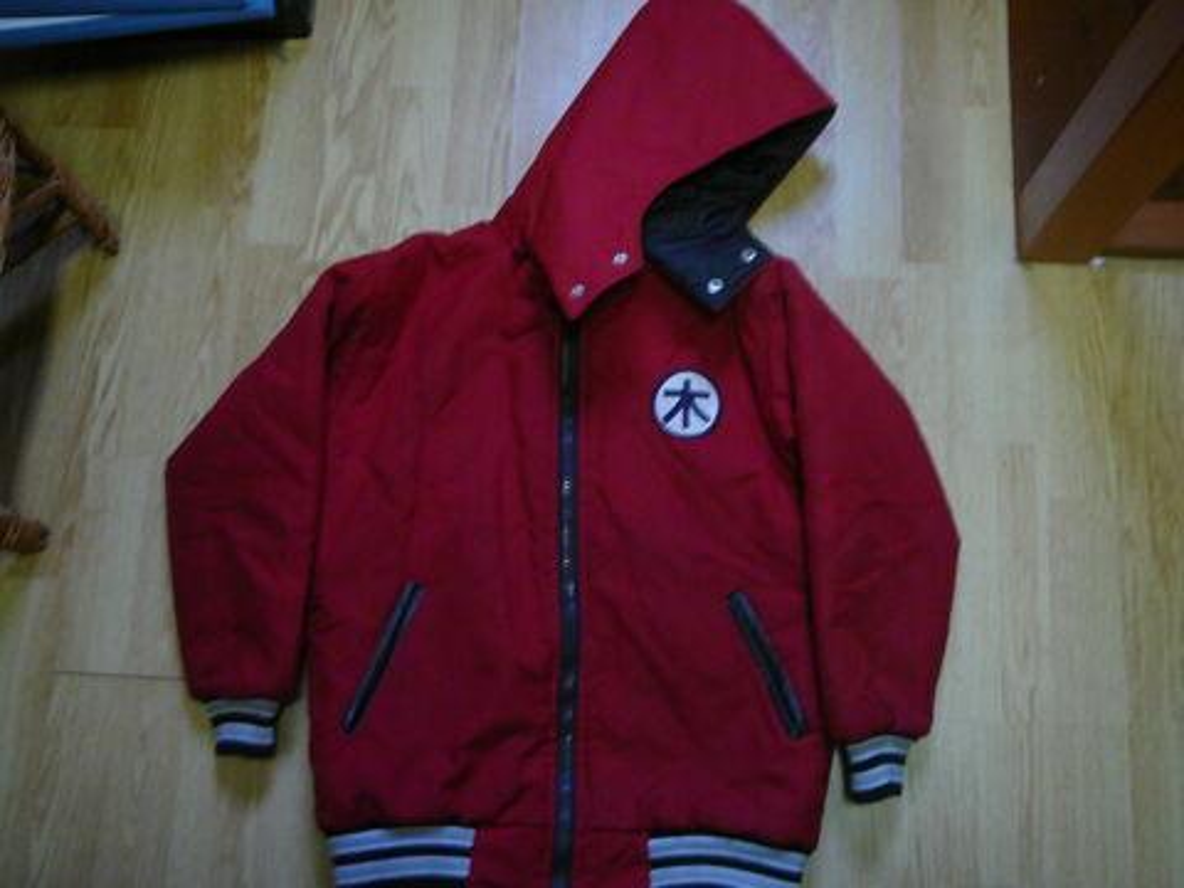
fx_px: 1197
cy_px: 444
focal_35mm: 35
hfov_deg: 52.6
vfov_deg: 40.7
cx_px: 592
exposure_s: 1/8
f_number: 2.8
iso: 200
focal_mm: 5.2
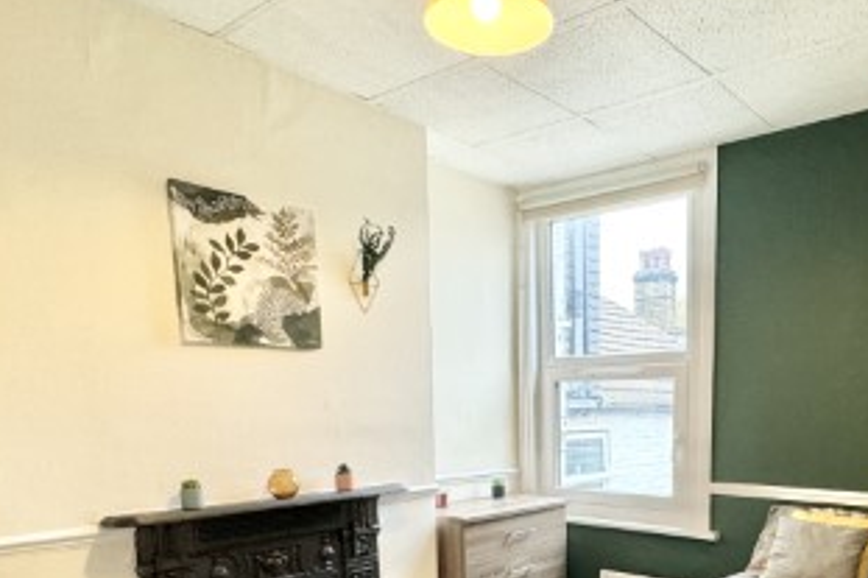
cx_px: 592
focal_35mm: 30
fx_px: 723
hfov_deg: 60.2
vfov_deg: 40.7
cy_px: 505
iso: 250
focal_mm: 2.22
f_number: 2.2
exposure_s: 1/100
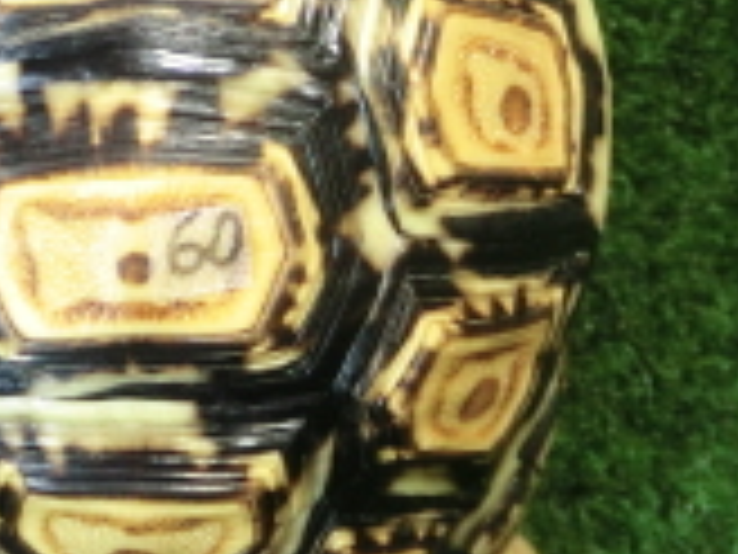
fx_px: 2324
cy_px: 41
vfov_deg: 13.4
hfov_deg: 17.9
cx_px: 180
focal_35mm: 109
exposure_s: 1/60
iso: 400
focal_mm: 5
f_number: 3
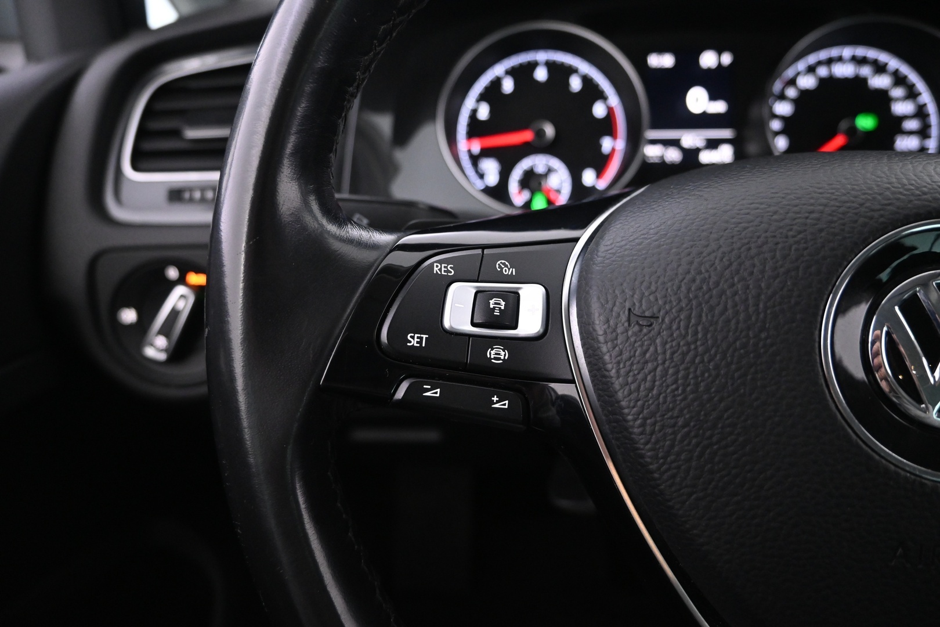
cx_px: 470
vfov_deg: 53.1
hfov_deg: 73.7
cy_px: 314
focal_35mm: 24
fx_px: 627
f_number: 3.5
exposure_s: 1/25
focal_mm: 16
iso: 2500
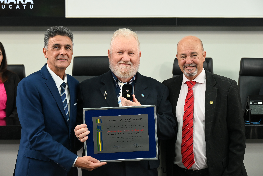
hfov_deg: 30.1
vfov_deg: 20.3
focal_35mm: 67
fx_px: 490
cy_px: 88
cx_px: 132
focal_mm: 67
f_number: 6
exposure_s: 1/125
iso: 2000
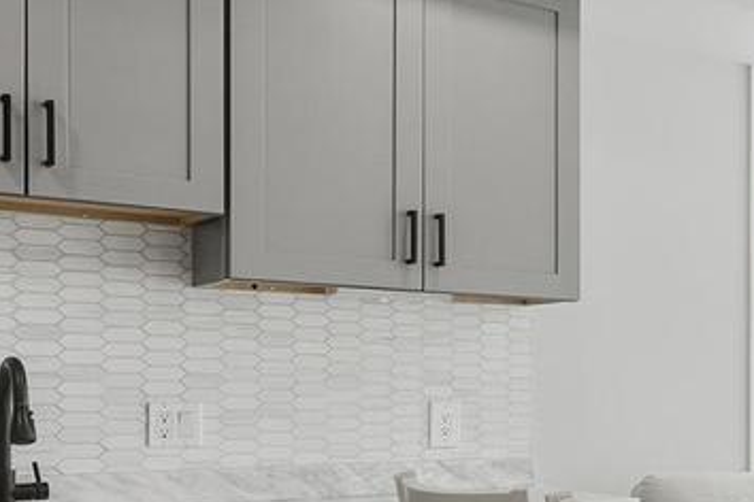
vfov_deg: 23.4
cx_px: 1020
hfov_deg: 27.9
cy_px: 406
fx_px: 1194
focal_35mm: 57
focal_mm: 14
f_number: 11
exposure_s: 1/1250
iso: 400
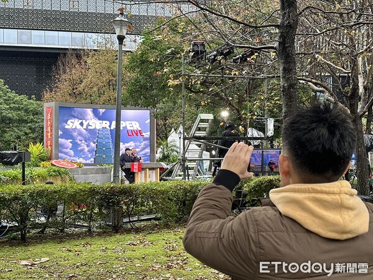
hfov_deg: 39.7
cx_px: 186
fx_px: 517
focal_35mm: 48
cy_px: 140
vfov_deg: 30.3
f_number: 1.78
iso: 80
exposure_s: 1/121
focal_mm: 6.86
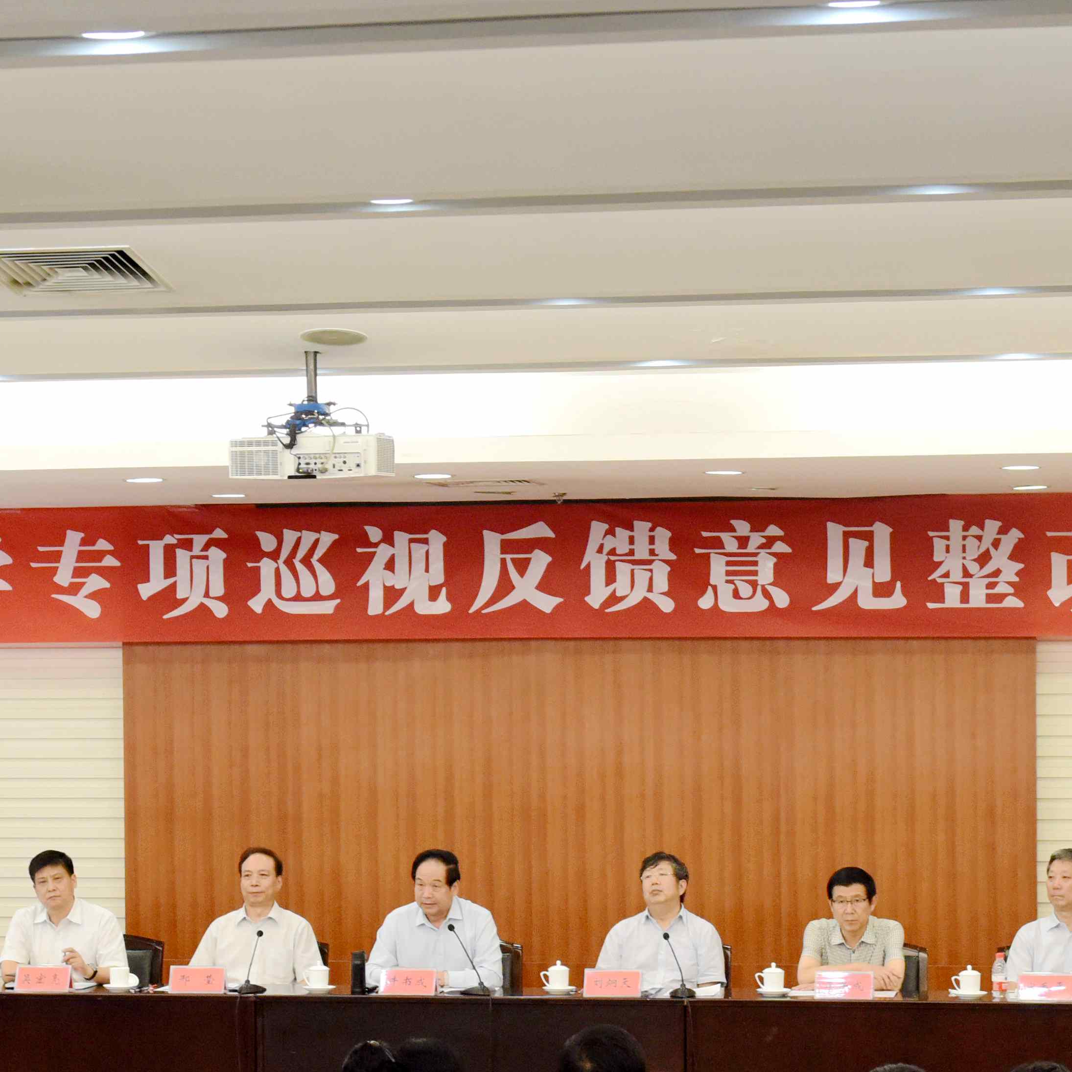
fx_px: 3504
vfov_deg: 17.4
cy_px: 716
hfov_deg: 17.4
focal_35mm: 100
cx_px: 533
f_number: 4
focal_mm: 35
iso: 1600
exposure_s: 1/100
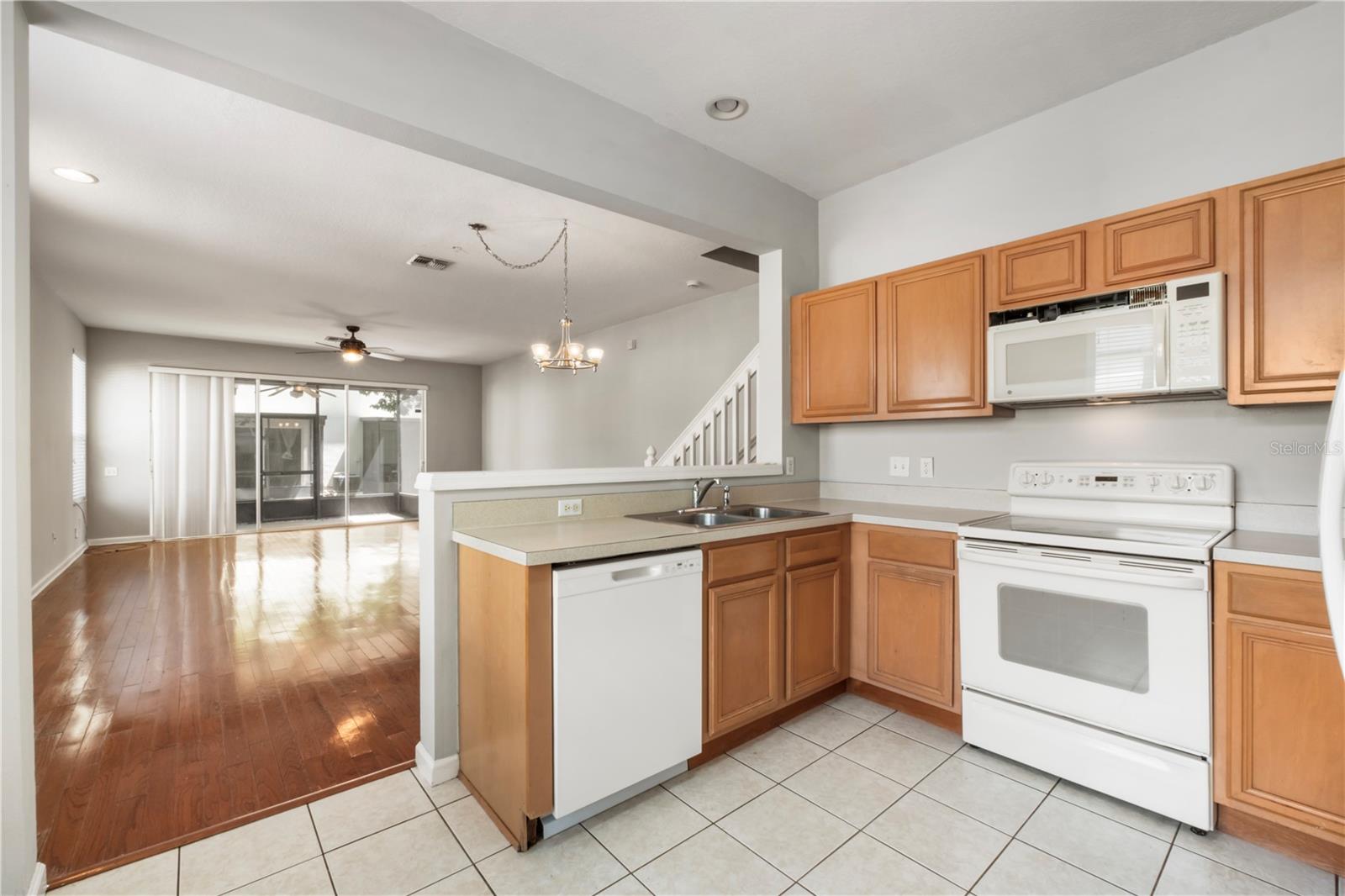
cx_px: 672
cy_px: 448
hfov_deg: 100.4
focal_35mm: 15
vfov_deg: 77.3
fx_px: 560
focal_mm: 10
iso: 320
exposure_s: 1/3
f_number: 16
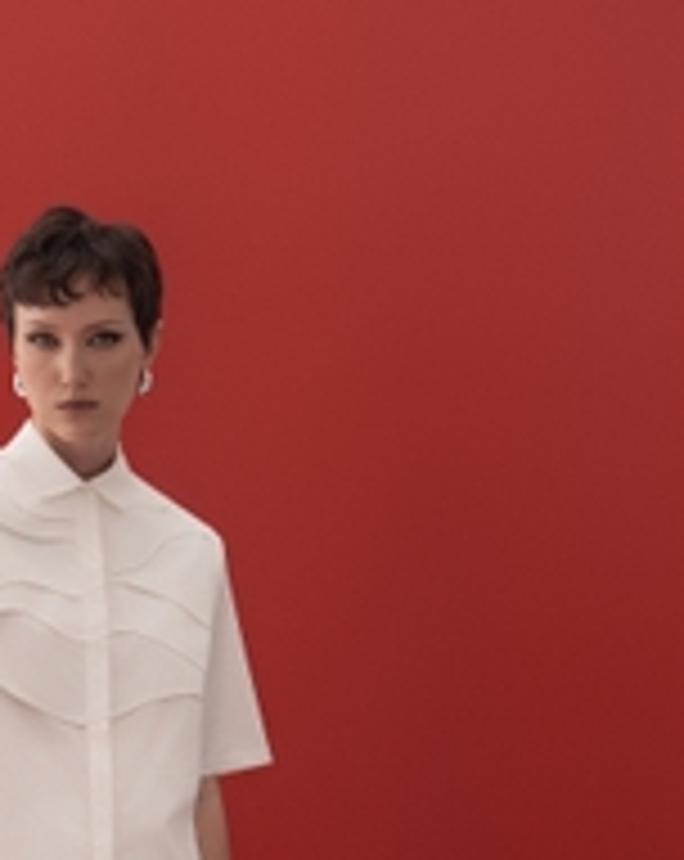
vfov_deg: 14.5
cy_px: 950
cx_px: 76
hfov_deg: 11.8
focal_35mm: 130
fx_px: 3300
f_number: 5.6
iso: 250
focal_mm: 55
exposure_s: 1/160
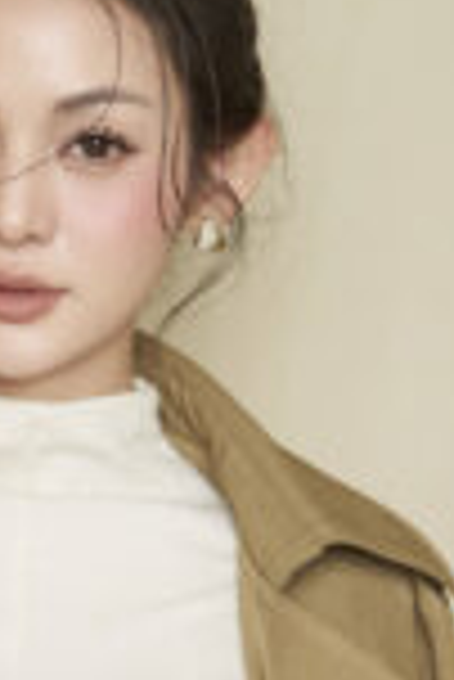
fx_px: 4359
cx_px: -124
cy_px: 815
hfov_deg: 5.9
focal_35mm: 231
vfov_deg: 8.8
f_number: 2.5
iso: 400
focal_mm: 50
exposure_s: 1/250
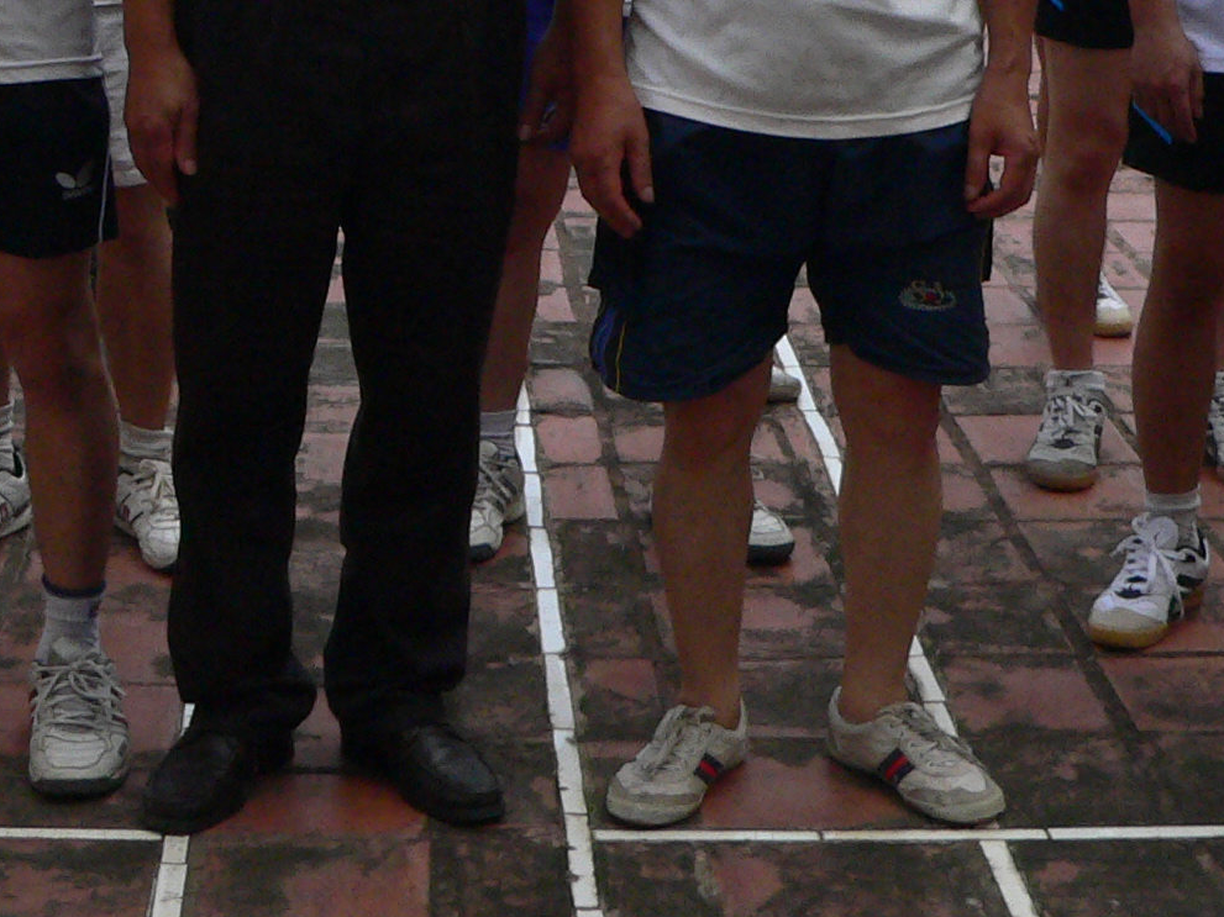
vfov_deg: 15.3
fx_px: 3288
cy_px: -168
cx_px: 506
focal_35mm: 93
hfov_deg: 21.1
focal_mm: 6
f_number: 4.6
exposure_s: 1/500
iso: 200
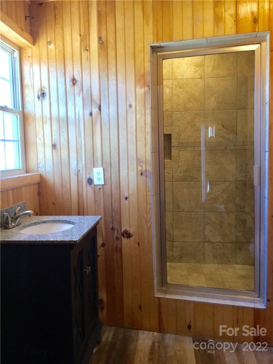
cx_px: 136
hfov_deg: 45.4
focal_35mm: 31
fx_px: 326
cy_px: 182
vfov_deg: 58.4
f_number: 2.4
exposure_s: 1/30
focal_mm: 3.3
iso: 40
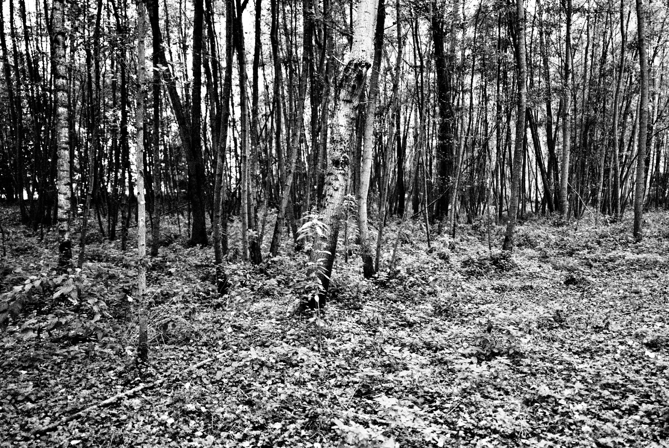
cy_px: 224
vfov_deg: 46.5
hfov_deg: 65.4
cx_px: 334
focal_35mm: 28
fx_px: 521
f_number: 1.7
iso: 500
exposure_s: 1/50
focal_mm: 28
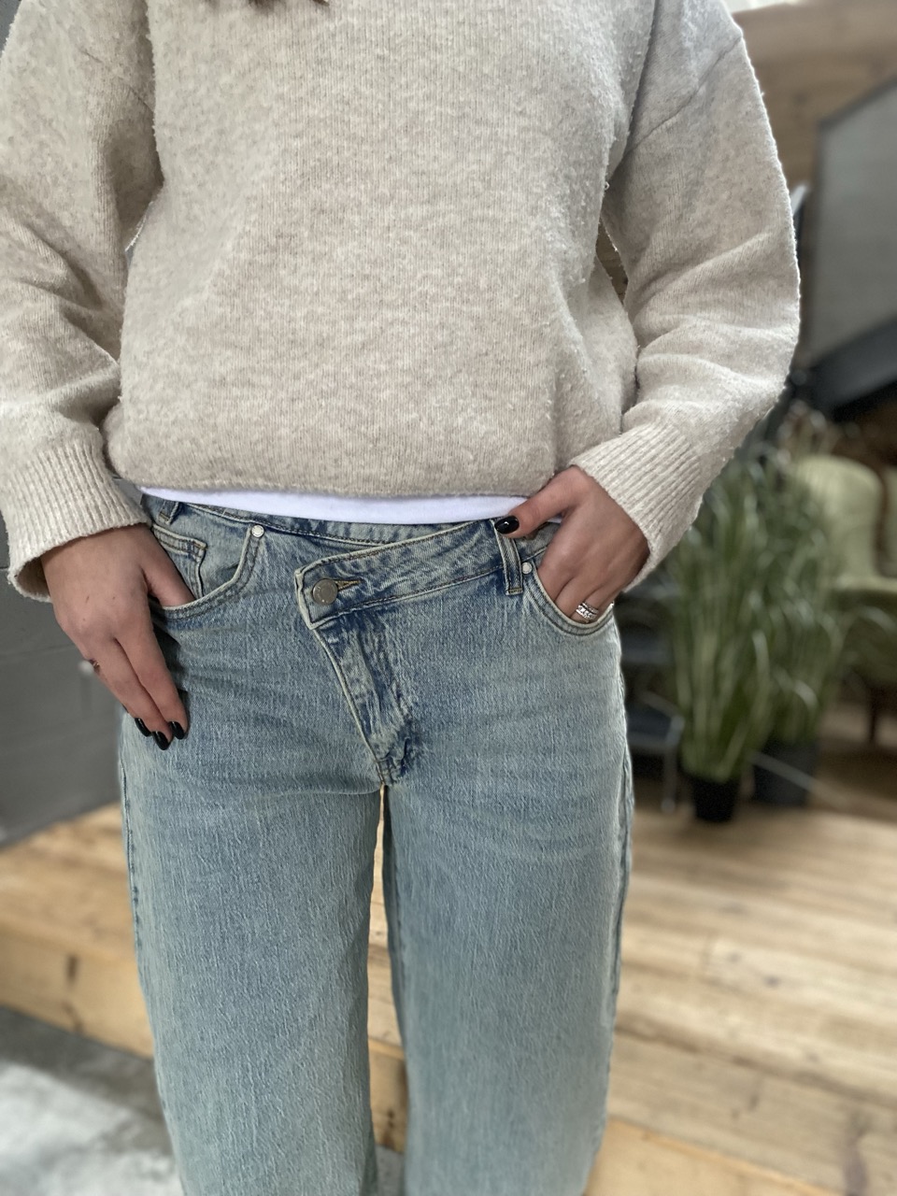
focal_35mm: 26
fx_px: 898
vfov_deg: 67.3
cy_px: 598
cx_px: 448
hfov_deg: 53.1
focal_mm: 4.25
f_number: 1.8
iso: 500
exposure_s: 1/41
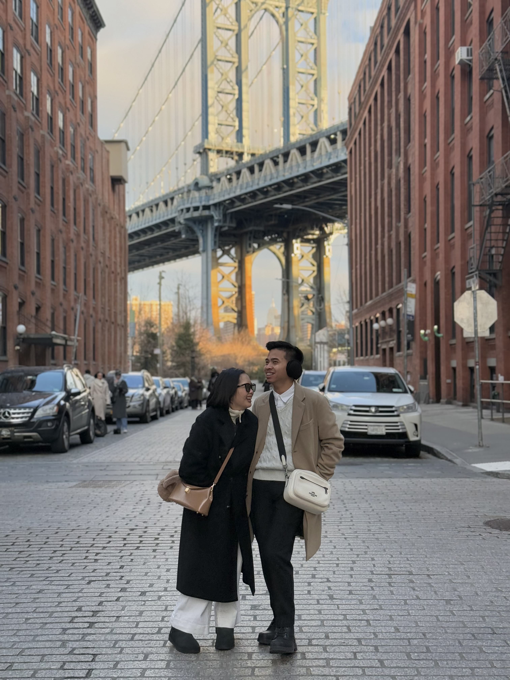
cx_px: 255
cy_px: 340
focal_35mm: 48
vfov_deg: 39.7
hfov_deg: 30.3
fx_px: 943
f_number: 1.78
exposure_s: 1/384
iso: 100
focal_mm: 6.76
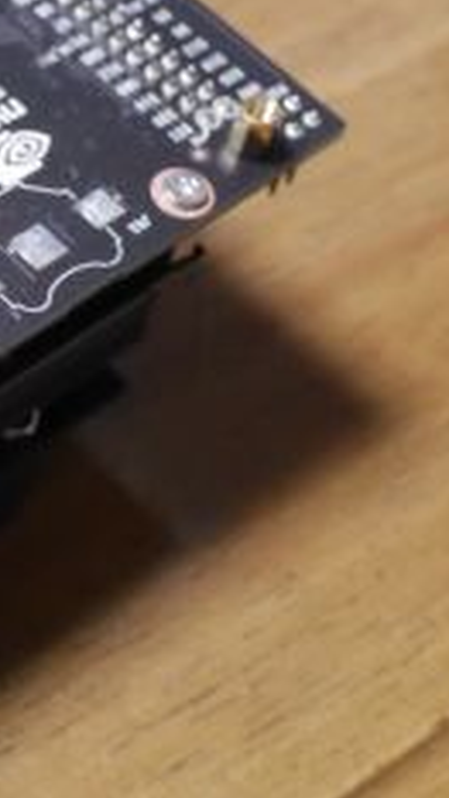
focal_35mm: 112
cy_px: 192
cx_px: -332
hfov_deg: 10.3
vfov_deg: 19.0
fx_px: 2371
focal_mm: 25
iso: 6400
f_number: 6.3
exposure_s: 1/40
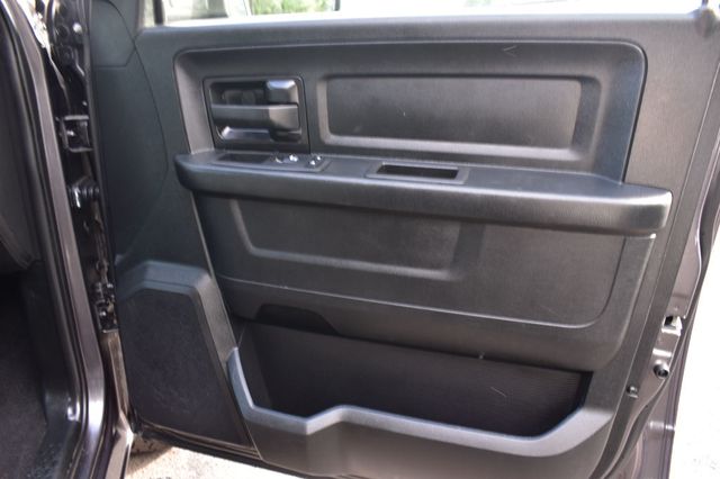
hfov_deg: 67.4
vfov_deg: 47.9
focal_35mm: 27
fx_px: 540
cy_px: 240
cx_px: 360
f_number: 6.3
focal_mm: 18
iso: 400
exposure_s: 1/20
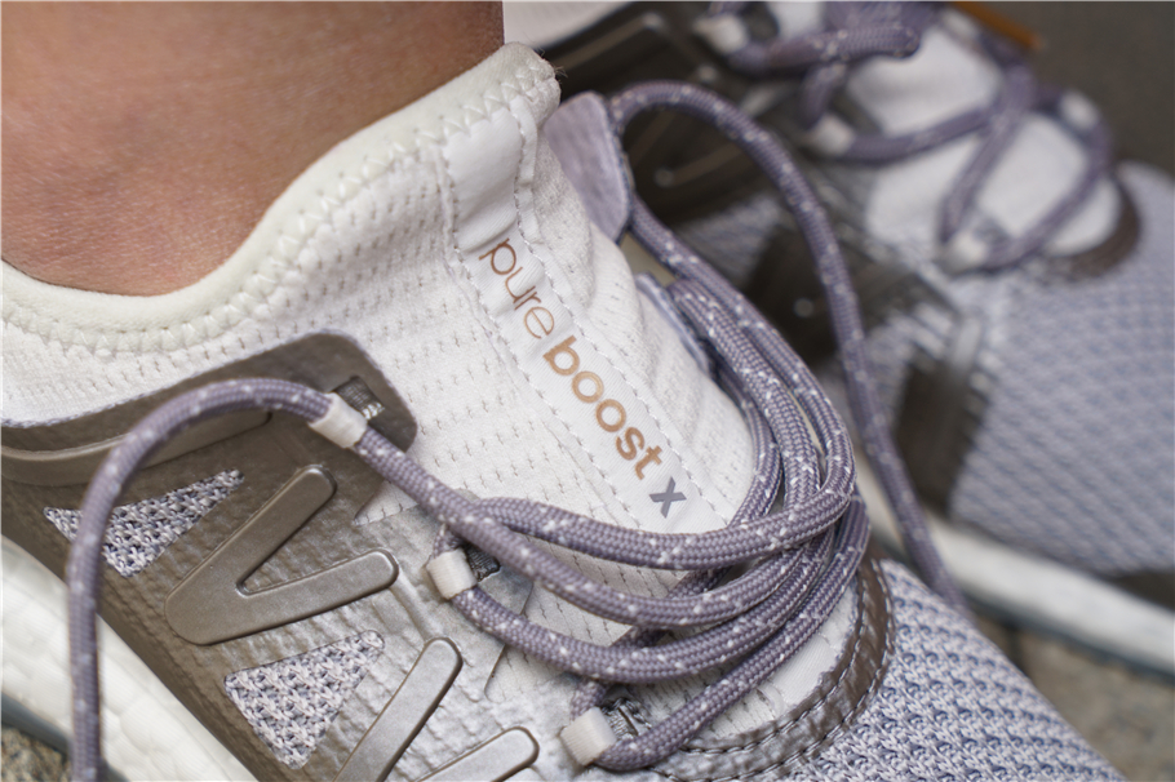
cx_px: 588
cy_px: 391
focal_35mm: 70
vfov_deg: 19.4
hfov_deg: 28.9
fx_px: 2284
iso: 500
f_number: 6.3
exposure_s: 1/250
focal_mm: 70
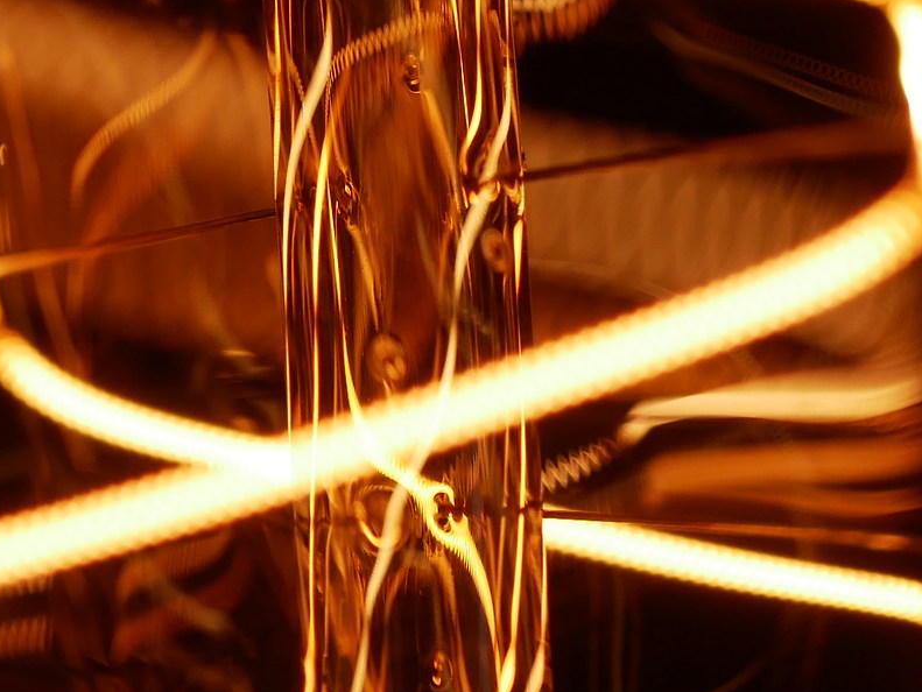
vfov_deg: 8.1
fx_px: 4850
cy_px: 581
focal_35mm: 182
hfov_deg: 10.9
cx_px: 420
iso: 200
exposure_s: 1/1300
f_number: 4.5
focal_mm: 30
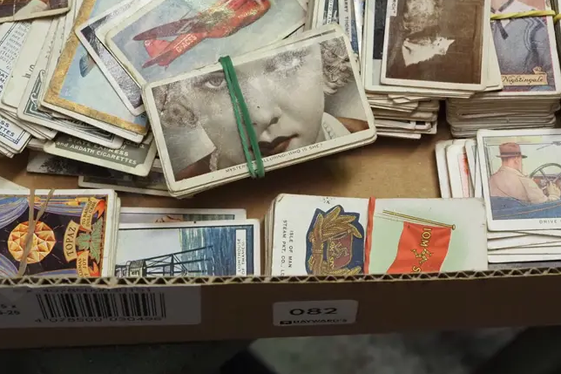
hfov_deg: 23.7
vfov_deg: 15.8
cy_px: 68
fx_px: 1340
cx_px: 285
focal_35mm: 86
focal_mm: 26
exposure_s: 1/200
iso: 2500
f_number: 5.6
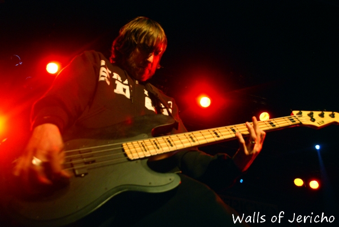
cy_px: 114
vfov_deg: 40.1
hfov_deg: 57.2
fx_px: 311
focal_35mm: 33
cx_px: 170
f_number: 4.5
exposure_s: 1/80
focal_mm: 22
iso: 1600
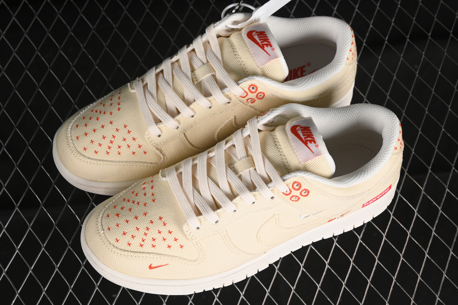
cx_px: 229
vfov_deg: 18.2
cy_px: 152
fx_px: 954
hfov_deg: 27.0
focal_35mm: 75
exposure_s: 1/80
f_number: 7.1
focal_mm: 50
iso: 160
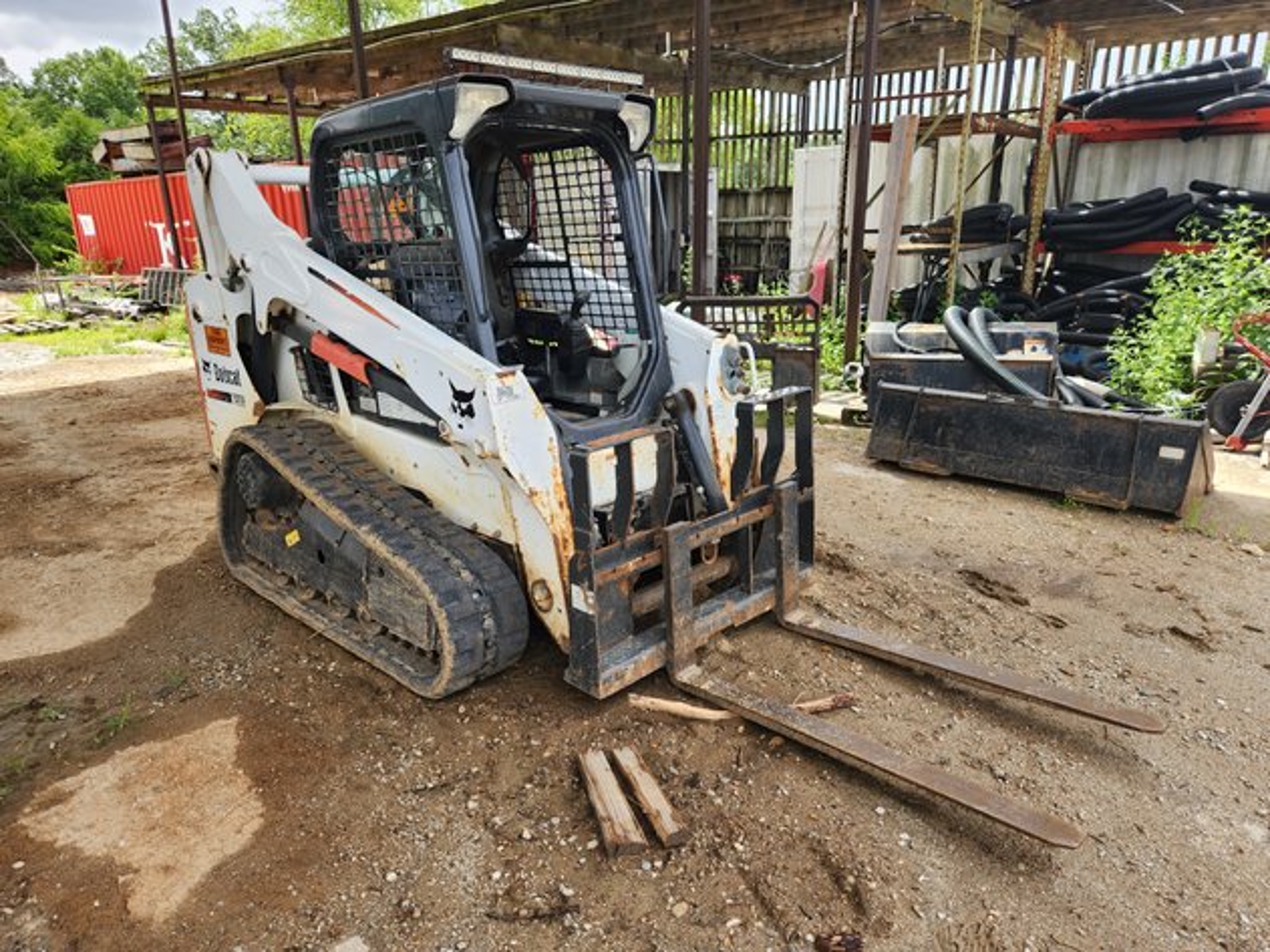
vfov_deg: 58.9
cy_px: 476
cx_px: 635
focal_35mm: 23
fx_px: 844
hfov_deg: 73.9
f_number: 1.8
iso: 20
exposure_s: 1/325
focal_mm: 5.4
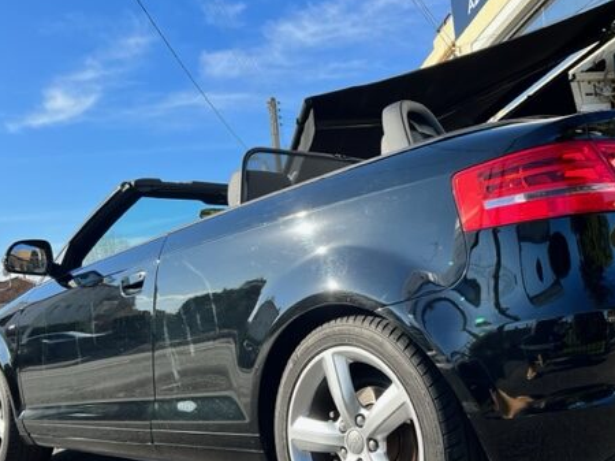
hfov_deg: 49.6
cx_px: 390
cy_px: 267
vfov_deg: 38.5
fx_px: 657
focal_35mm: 37
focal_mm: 5.7
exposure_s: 1/1972
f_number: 1.5
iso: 50
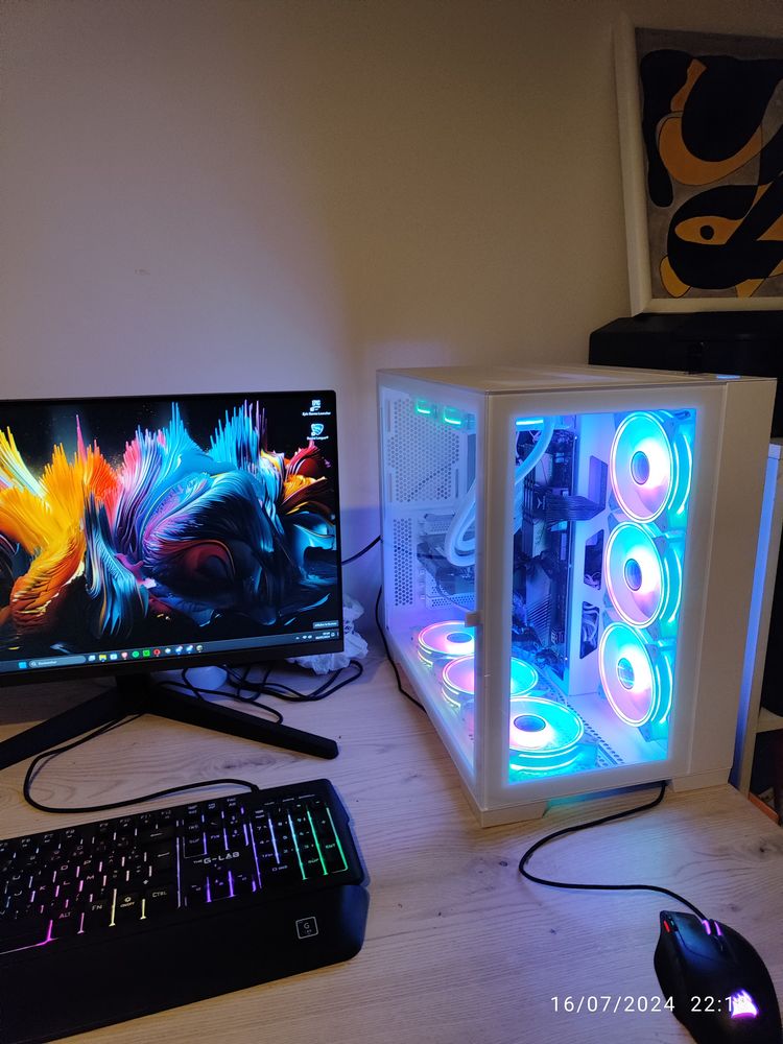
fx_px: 694
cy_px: 522
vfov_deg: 73.9
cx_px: 392
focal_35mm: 23
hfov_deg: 58.9
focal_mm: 5.59
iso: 469
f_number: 1.88
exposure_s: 1/50
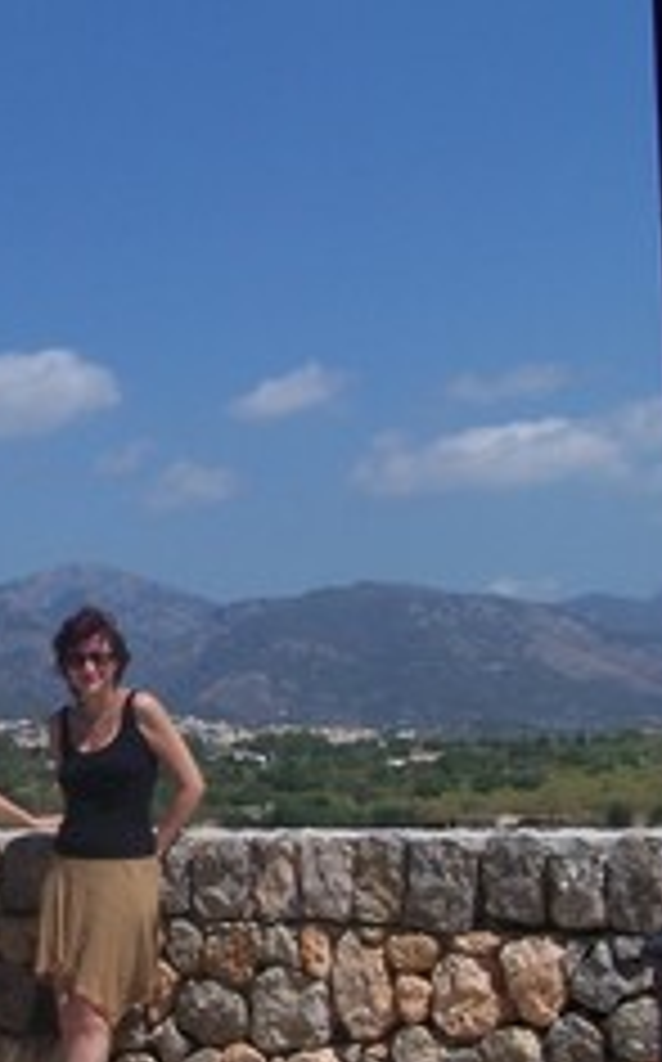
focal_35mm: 81
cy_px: 756
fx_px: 2344
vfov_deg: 25.3
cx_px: -54
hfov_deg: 15.7
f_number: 5.6
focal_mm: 6.7
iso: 80
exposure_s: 1/640
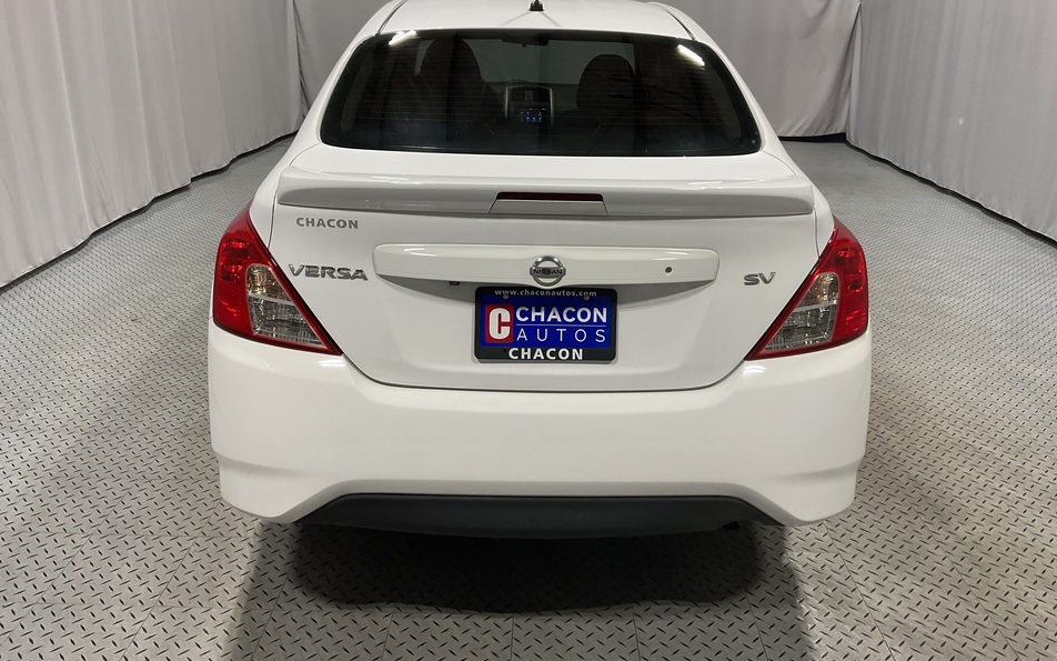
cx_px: 525
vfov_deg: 40.5
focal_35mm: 31
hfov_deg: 61.2
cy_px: 280
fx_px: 893
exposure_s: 1/100
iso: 50
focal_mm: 3
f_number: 1.8
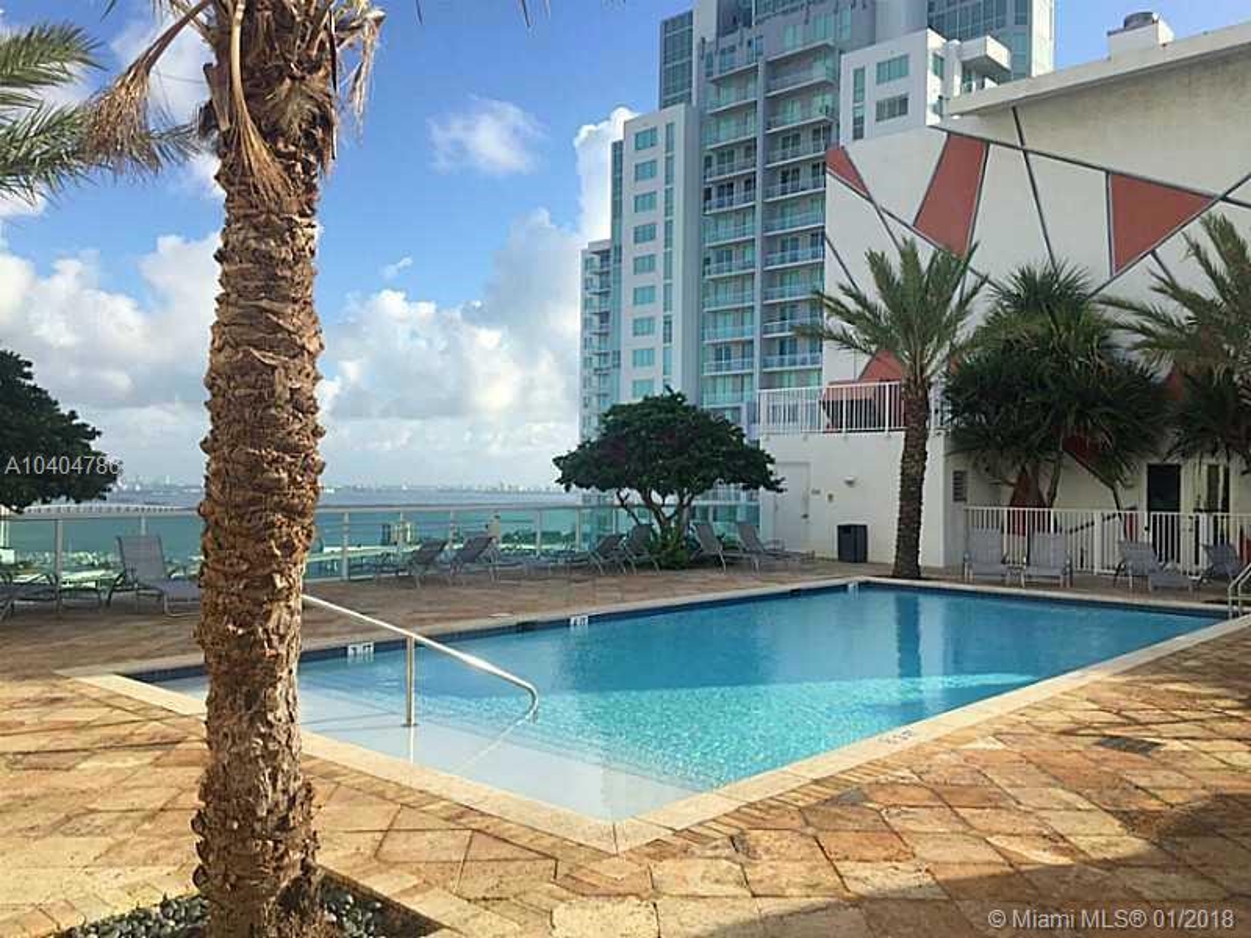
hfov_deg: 61.7
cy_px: 469
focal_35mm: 29
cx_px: 626
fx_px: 1048
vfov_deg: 48.2
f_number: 2.2
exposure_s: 1/1522
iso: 32
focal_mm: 4.15
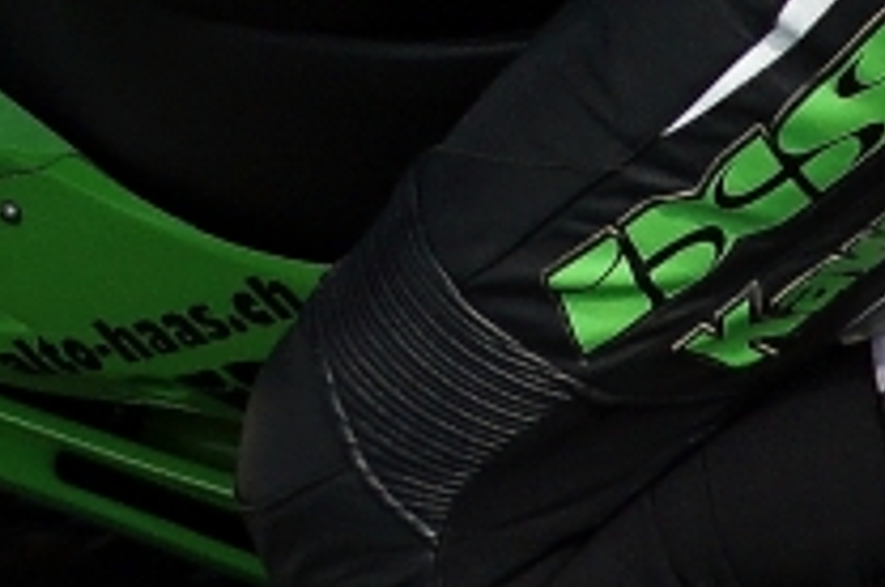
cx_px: 851
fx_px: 74887
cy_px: -385
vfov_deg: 0.4
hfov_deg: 0.7
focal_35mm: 3051
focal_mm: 330
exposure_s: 1/320
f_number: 7.1
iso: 100
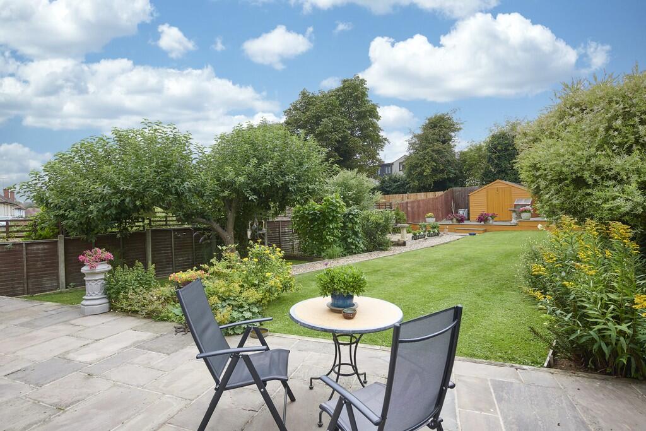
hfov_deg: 93.3
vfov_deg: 70.5
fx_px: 305
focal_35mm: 17
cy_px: 216
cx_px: 323
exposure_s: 1/250
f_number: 8
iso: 500
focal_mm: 17
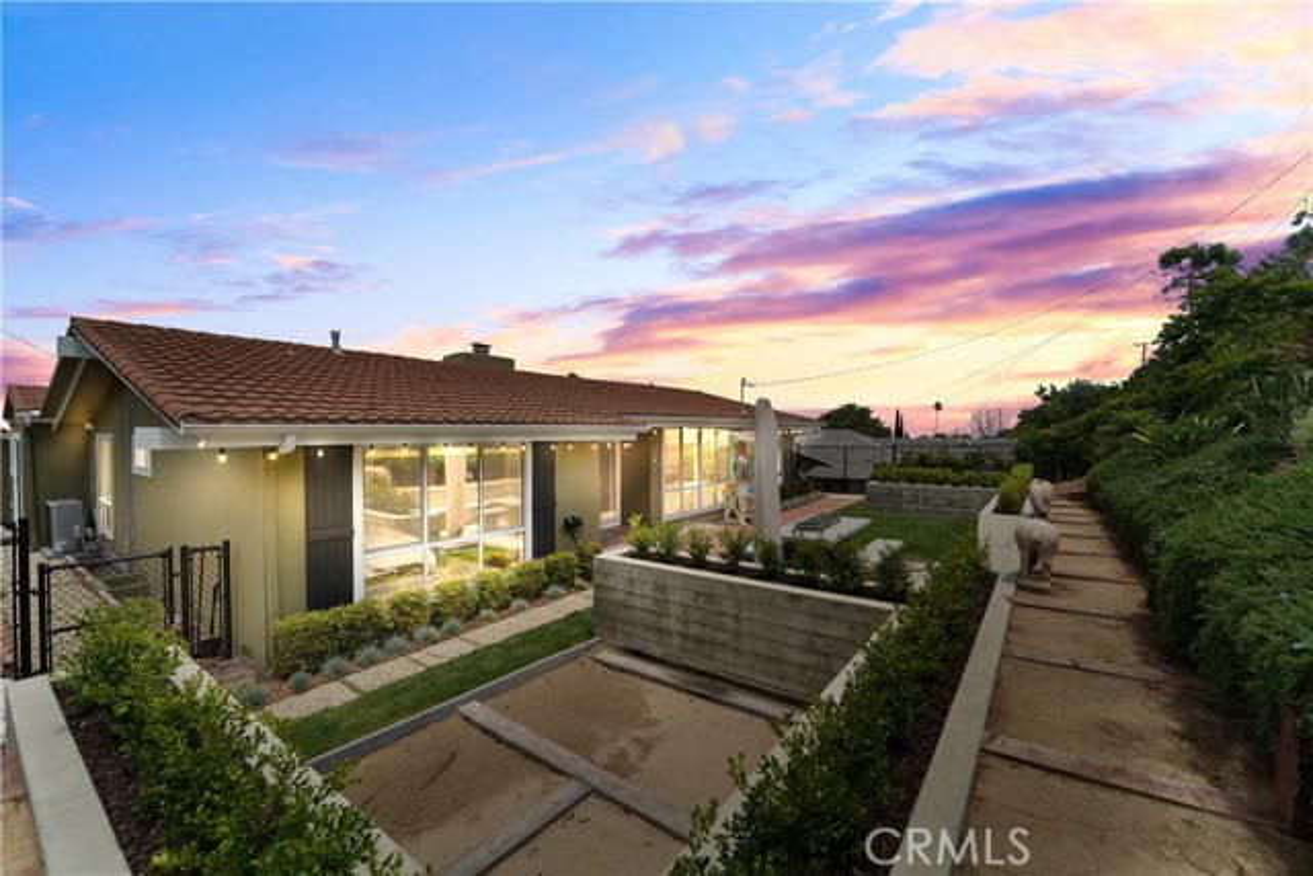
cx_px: 656
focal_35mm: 14
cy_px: 438
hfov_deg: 104.2
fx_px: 511
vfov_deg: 81.2
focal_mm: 14
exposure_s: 1/320
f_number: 8
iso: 100
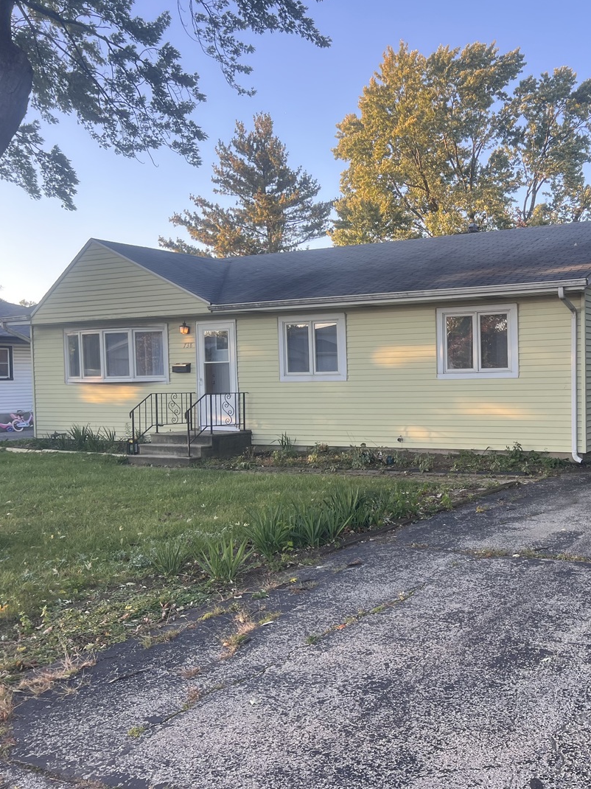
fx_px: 797
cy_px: 394
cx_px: 452
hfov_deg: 39.4
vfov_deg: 52.6
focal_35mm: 35
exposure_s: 1/330
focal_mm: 5.7
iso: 50
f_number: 1.5
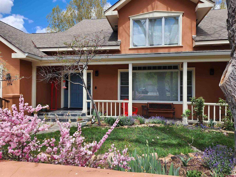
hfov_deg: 73.9
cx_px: 118
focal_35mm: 23
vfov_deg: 58.9
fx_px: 157
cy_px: 88
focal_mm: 6.4
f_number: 1.8
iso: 12
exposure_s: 1/497
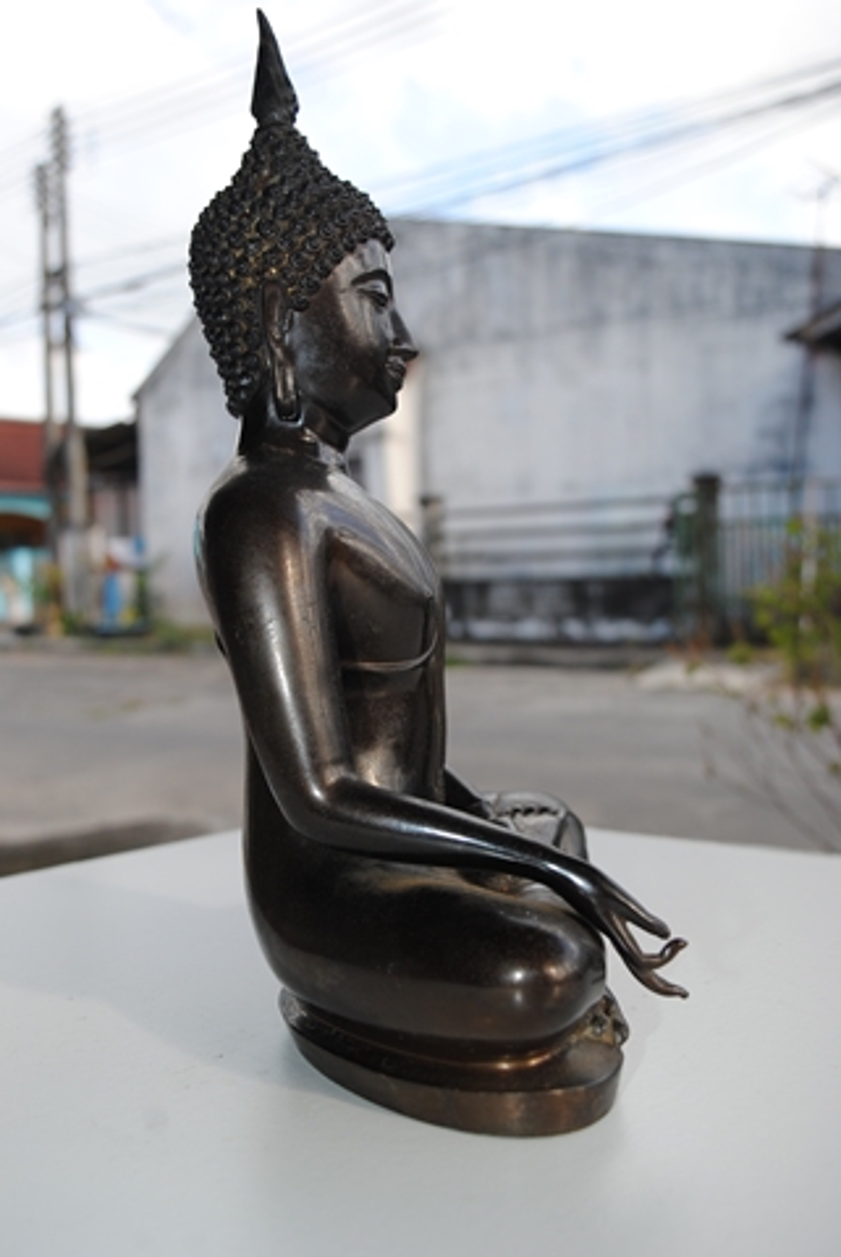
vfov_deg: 51.2
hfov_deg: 35.6
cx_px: 420
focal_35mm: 38
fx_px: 1311
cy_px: 628
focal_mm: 25
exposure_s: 1/200
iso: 100
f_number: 5
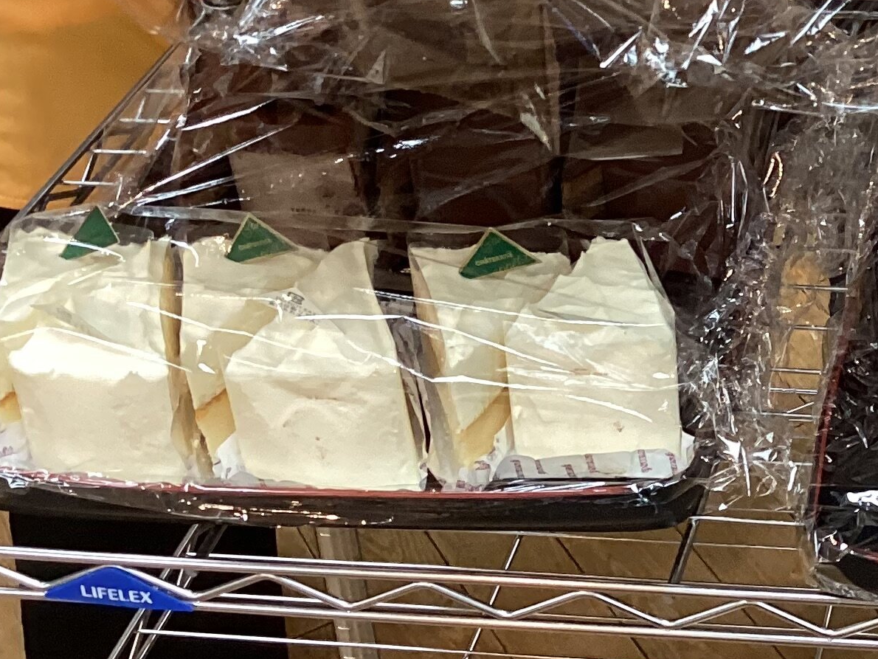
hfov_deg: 22.1
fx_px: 2156
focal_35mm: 85
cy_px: 11
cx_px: 893
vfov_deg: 17.0
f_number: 2.4
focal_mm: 3.3
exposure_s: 1/60
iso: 160
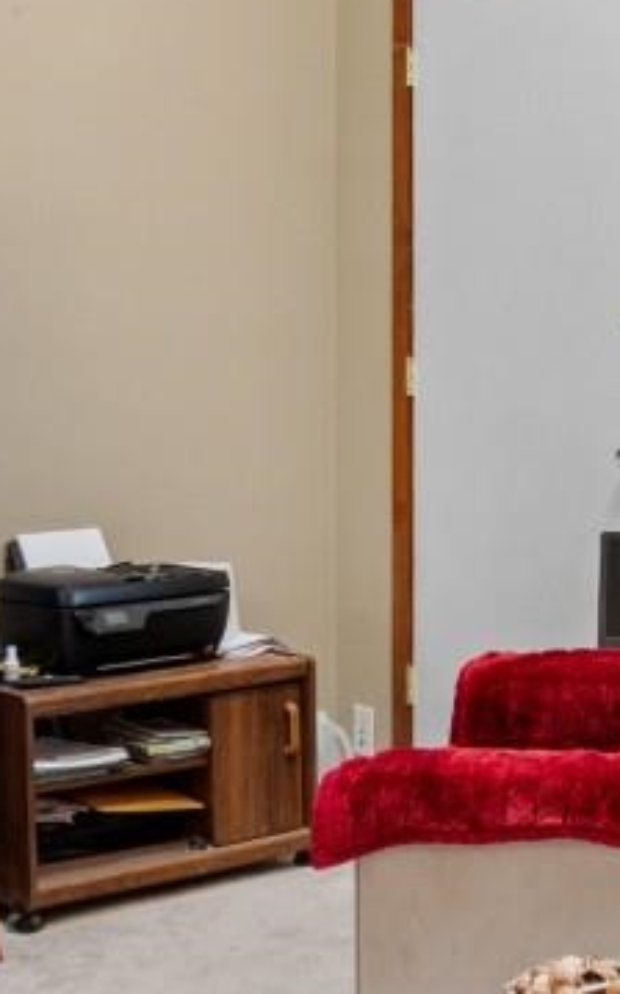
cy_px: 302
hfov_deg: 18.7
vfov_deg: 29.5
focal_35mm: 69
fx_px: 1868
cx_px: 457
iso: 100
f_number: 4.5
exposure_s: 1.3
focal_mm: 10
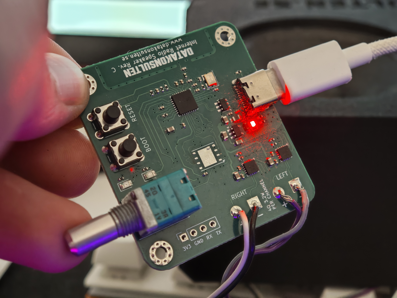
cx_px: 198
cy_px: 149
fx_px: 688
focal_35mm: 60
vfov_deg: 24.4
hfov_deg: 32.2
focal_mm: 9
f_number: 2
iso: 5000
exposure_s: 1/16.7
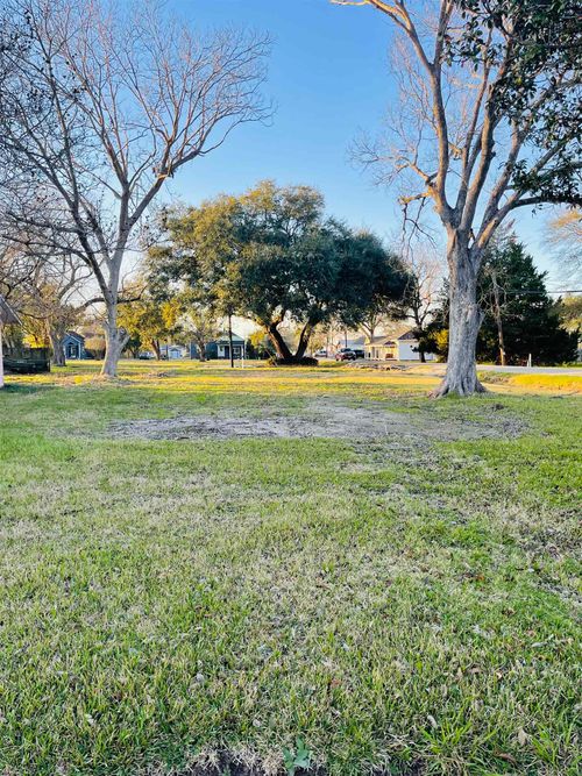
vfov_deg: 67.3
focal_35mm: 26
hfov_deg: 53.0
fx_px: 583
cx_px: 291
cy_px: 388
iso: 32
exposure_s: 1/433
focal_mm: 5.1
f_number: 1.6
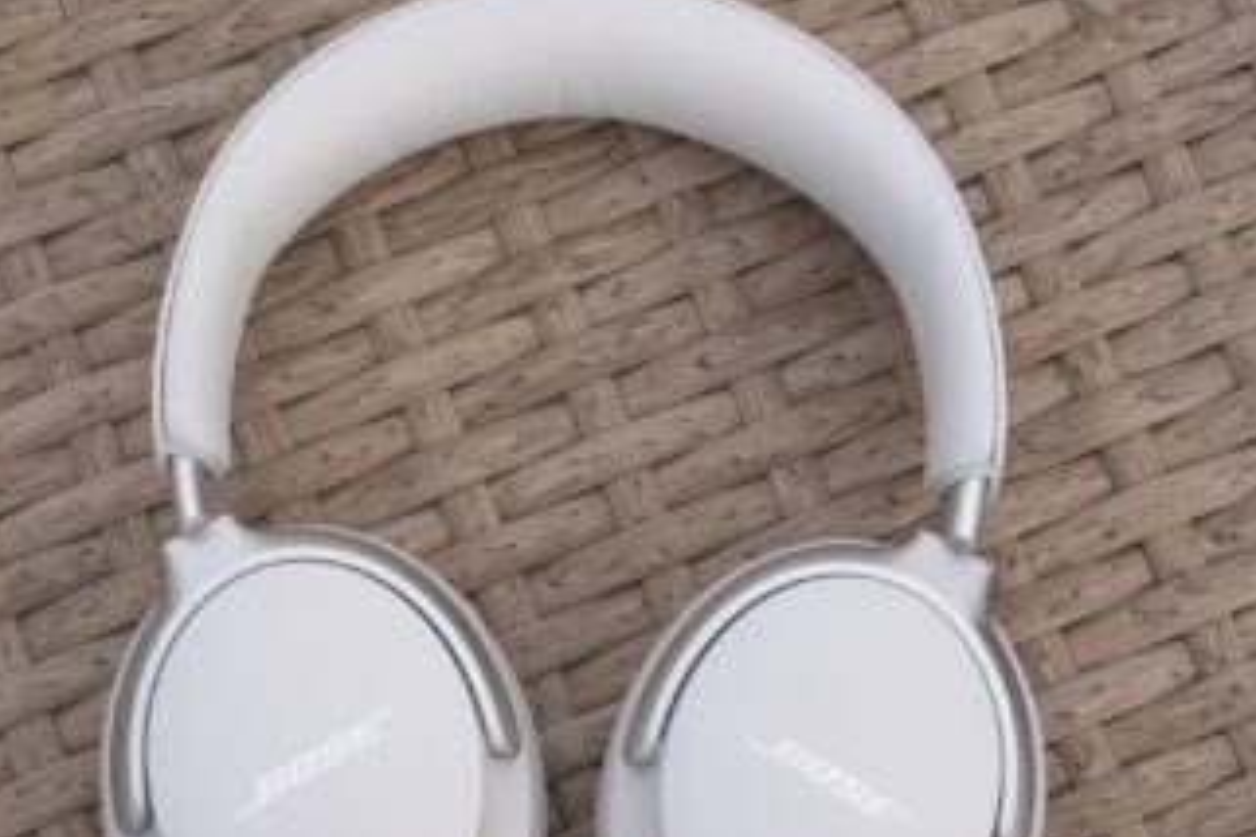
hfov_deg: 25.3
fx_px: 2791
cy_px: 540
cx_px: 520
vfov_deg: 17.0
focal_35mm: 80
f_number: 5.6
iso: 100
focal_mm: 38
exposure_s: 1/200
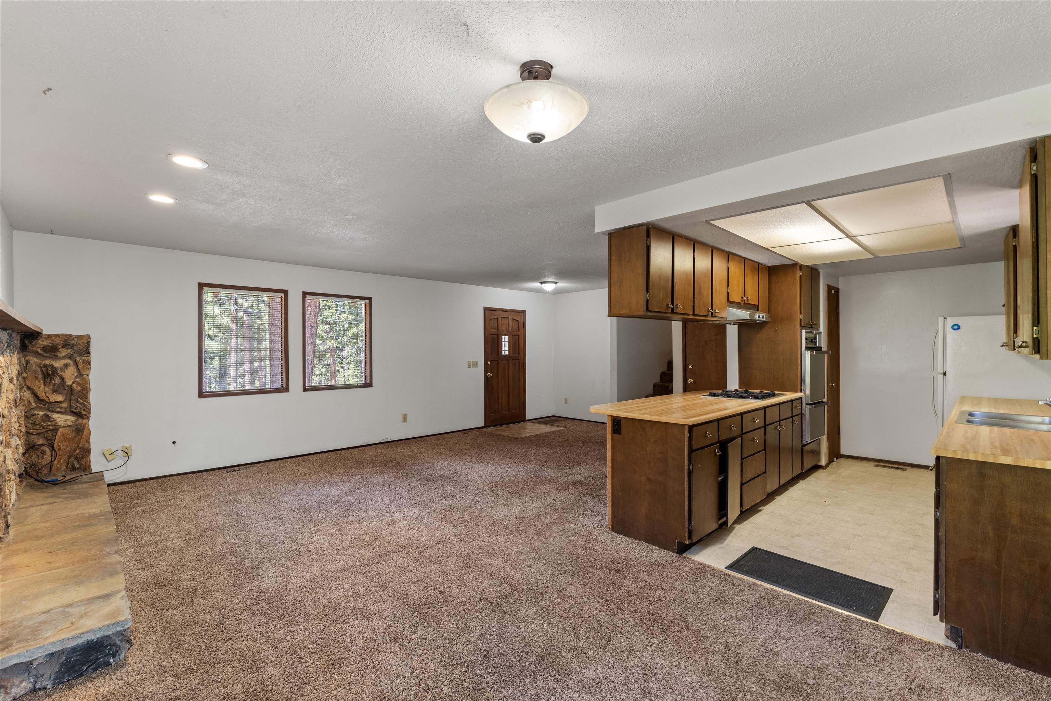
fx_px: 467
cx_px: 526
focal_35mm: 16
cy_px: 350
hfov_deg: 96.7
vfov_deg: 73.7
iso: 500
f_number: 8
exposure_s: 1/3
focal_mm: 16
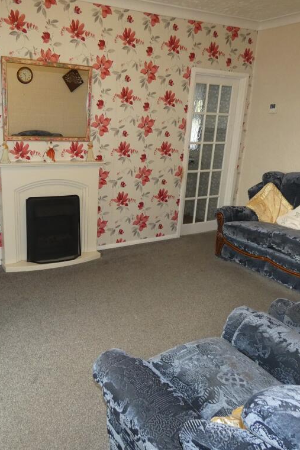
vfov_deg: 65.5
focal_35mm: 28
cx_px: 107
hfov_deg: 45.8
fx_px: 350
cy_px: 225
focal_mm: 3.6
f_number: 2.8
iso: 320
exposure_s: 1/60
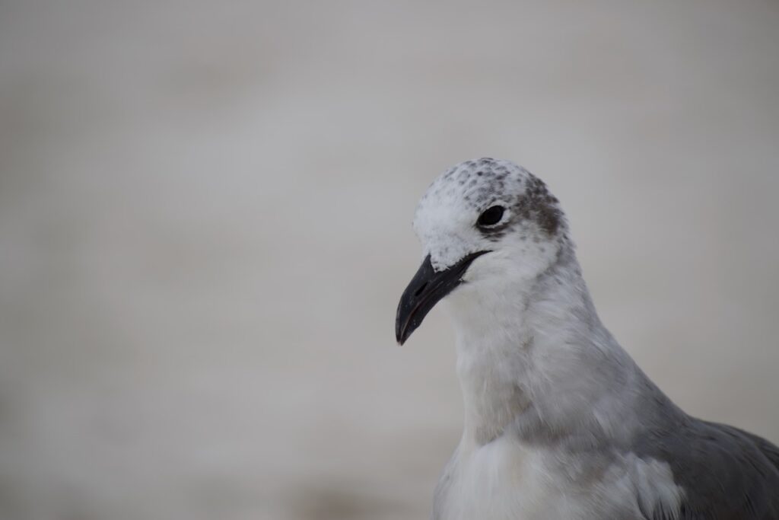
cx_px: 390
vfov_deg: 3.3
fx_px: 9089
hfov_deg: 4.9
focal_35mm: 420
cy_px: 260
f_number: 6.3
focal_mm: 280
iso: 100
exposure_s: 1/500
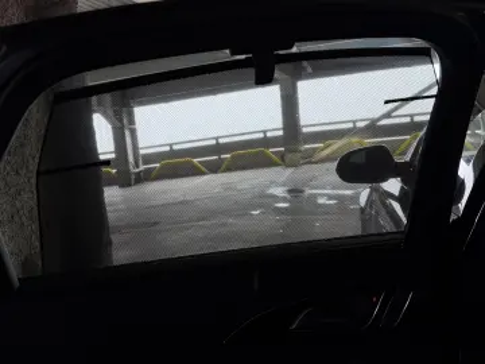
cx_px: 242
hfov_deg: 71.6
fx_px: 336
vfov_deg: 56.8
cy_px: 182
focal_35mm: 24
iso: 200
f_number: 1.78
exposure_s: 1/100
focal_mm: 6.76
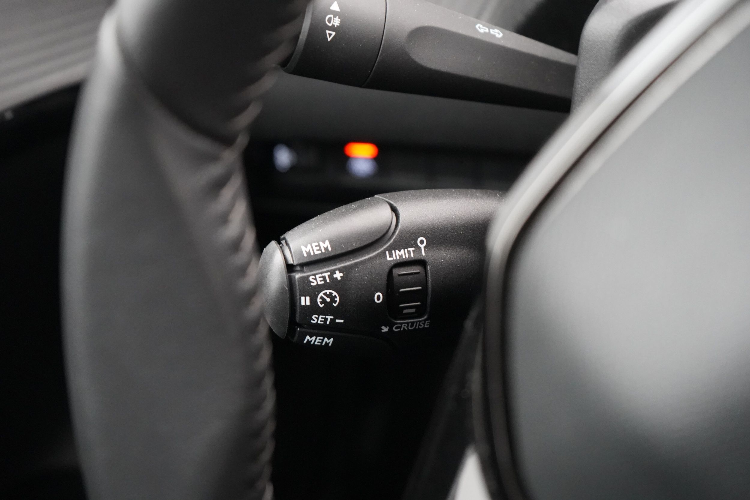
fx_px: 958
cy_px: 250
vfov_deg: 29.2
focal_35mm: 46
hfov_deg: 42.7
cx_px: 375
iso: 12800
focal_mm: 46
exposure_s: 1/40
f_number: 4.5
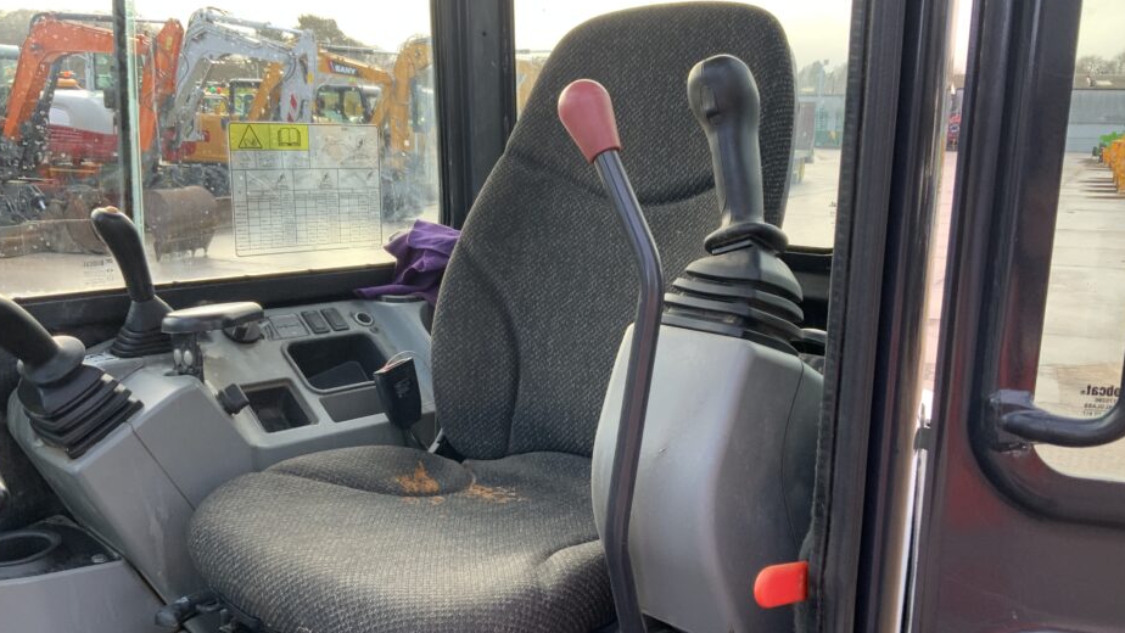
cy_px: 360
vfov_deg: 33.7
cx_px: 571
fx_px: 1044
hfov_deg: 56.6
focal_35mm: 35
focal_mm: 3
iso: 40
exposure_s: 1/122
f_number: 1.8
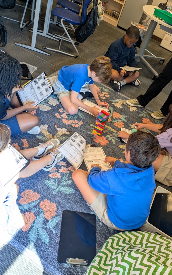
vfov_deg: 64.6
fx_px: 217
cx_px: 103
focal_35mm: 29
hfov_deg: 42.9
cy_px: 139
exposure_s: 1/40
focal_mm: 4.38
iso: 37
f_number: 1.73
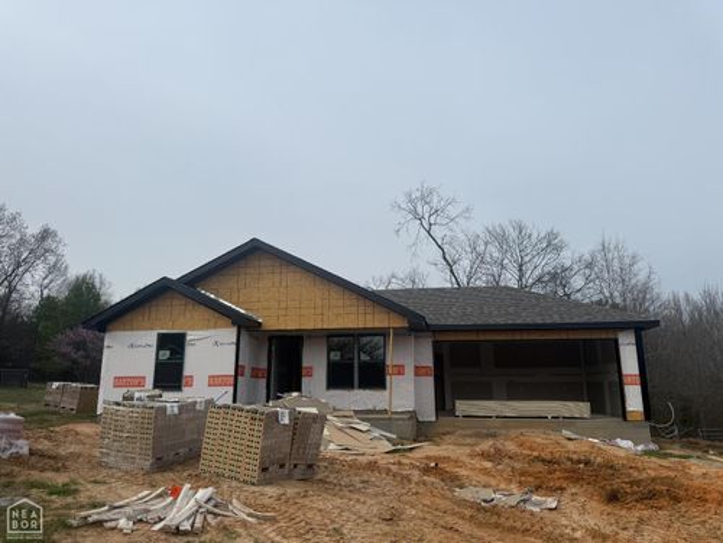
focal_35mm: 24
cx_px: 362
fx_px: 501
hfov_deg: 71.6
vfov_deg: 56.8
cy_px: 272
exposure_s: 1/4975
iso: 80
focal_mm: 6.76
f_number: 1.78
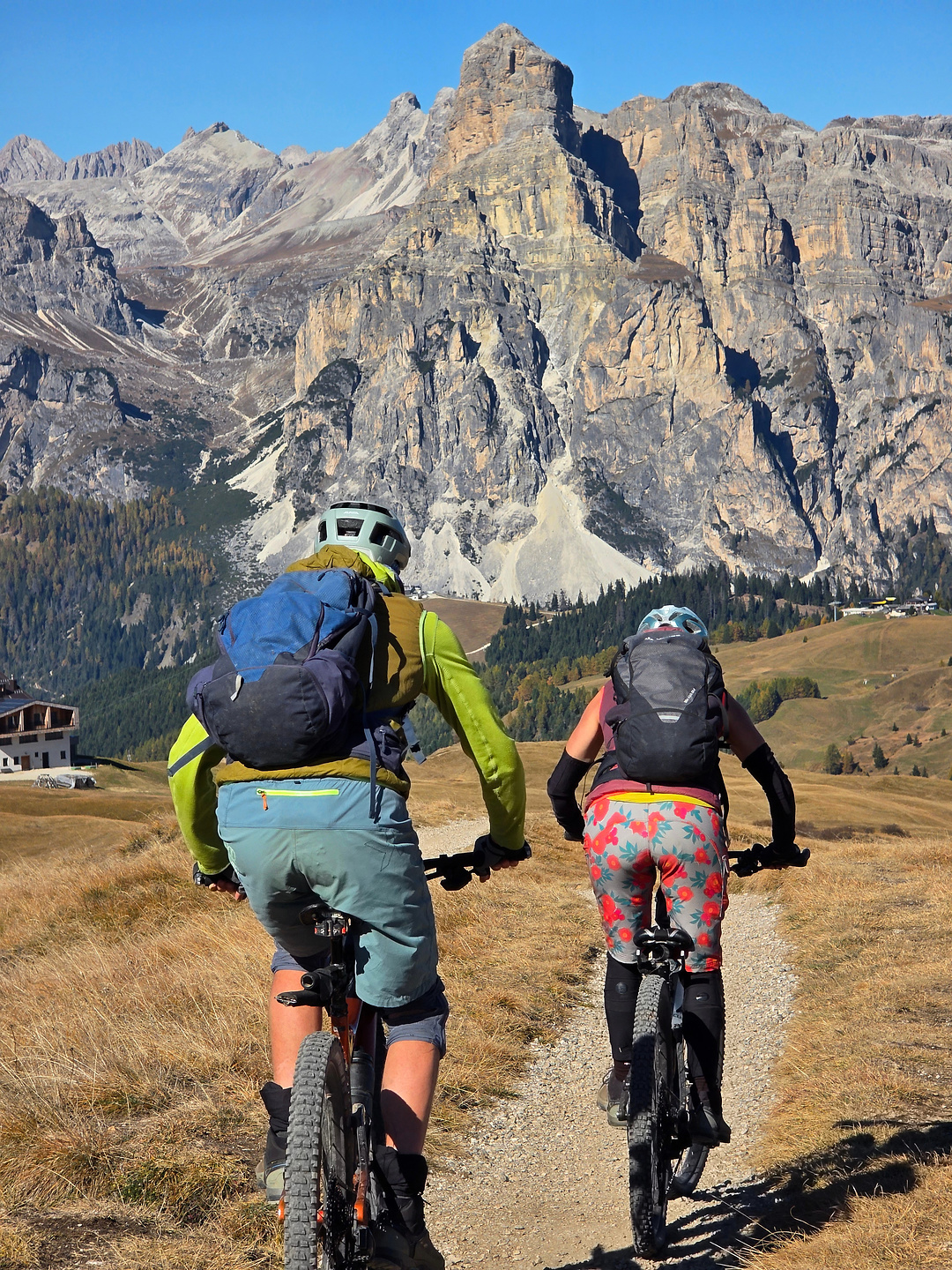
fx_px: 4217
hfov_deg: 12.9
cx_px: 476
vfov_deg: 17.1
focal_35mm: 115
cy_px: 635
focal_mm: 18.6
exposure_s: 1/1672
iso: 64
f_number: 3.4
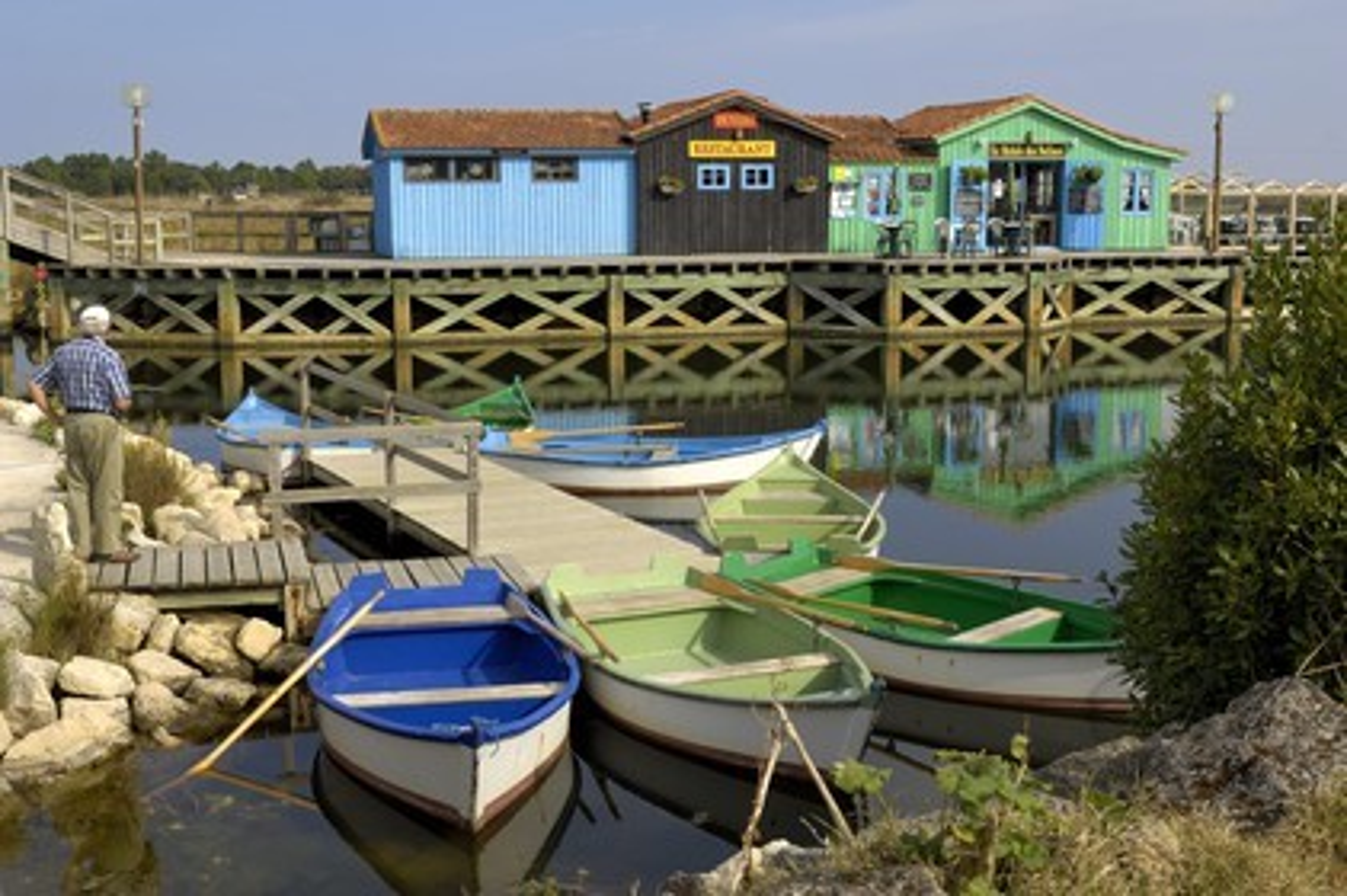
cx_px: 674
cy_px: 448
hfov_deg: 46.4
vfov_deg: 31.8
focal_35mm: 42
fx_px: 1570
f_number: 9
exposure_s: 1/160
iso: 100
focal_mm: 28
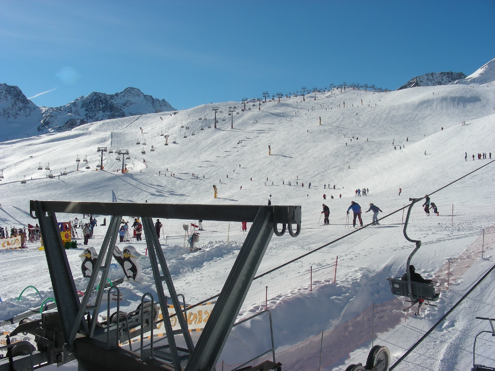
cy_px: 186
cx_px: 248
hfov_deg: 49.0
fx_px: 544
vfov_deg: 37.7
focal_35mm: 38
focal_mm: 6.3
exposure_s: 1/514
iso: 50
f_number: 5.6
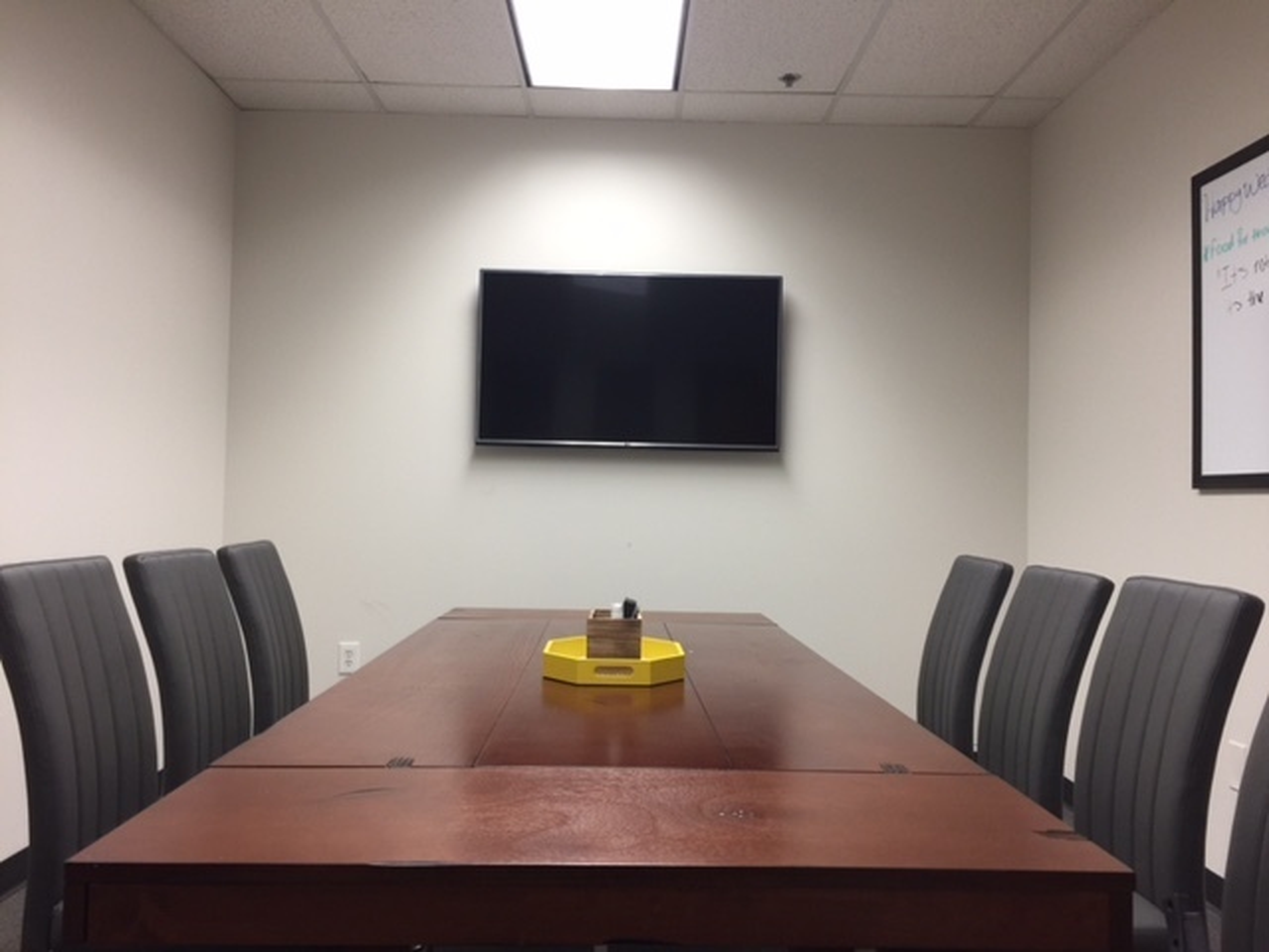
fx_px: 1063
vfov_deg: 48.2
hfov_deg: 61.7
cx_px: 634
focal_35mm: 29
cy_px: 476
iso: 40
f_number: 2.2
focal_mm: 4.15
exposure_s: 1/30
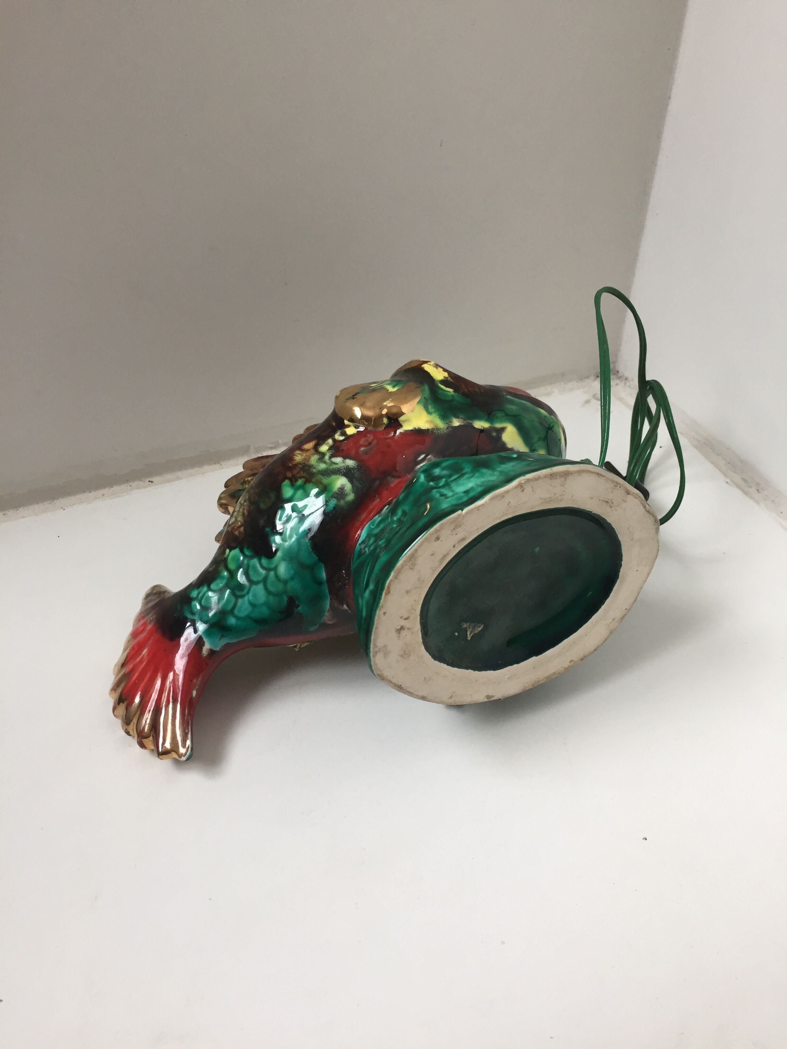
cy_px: 524
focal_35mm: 29
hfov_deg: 48.2
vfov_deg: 61.7
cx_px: 394
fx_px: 879
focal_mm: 4.15
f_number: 2.2
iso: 50
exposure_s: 1/33
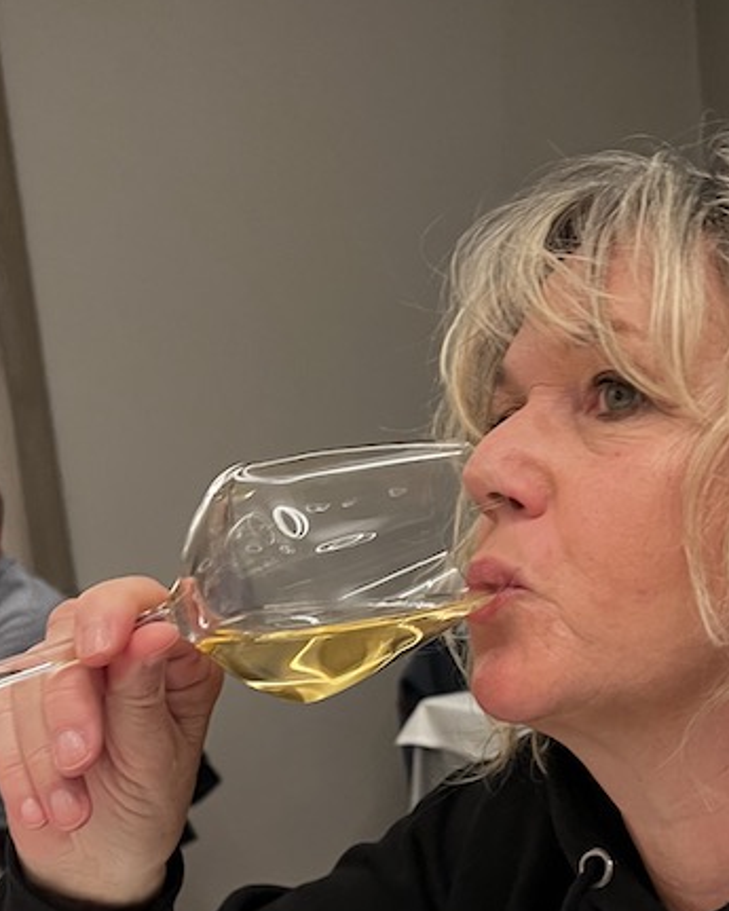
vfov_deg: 34.4
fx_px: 1429
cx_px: 331
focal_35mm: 53
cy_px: 719
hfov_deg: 28.6
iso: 400
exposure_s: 1/60
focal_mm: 5.7
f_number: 1.5
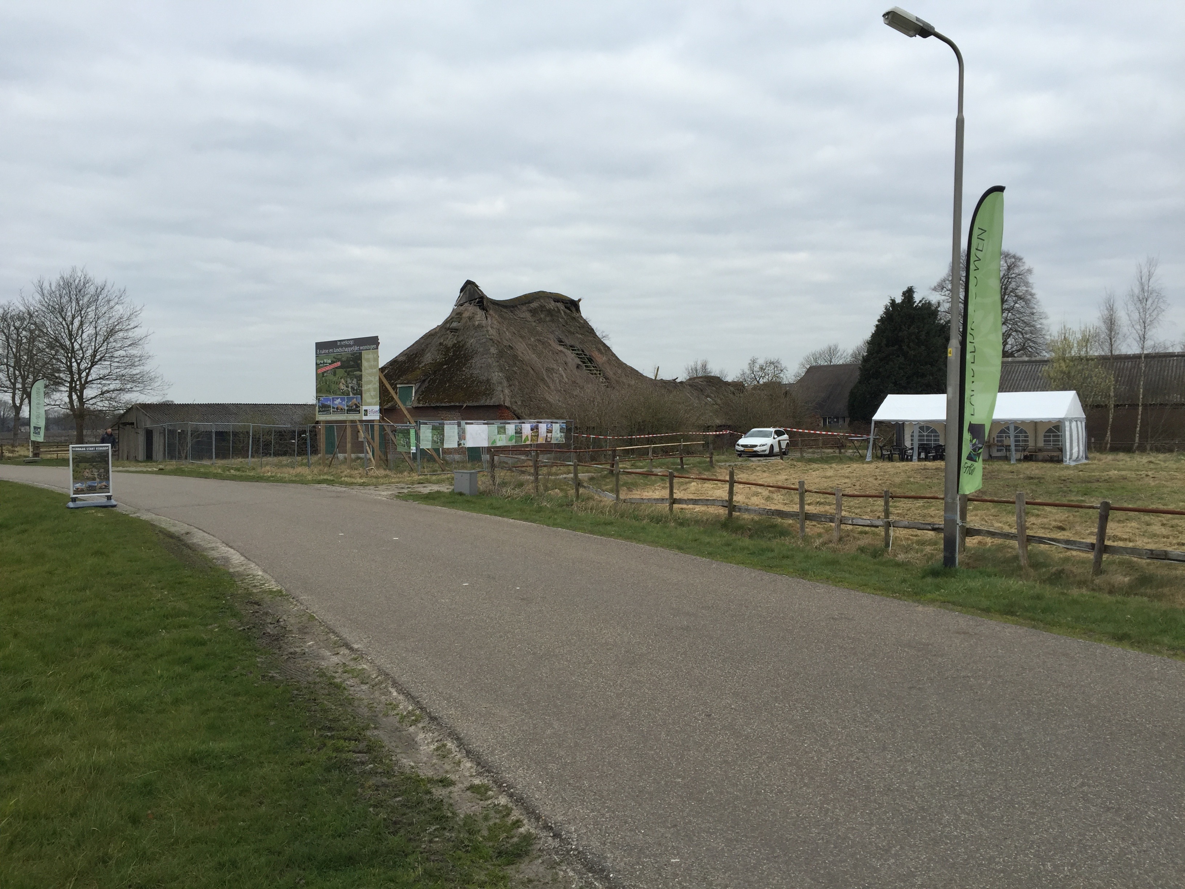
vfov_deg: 48.2
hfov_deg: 61.7
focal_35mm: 29
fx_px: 993
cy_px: 444
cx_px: 592
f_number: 2.2
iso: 32
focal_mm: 4.15
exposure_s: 1/1041
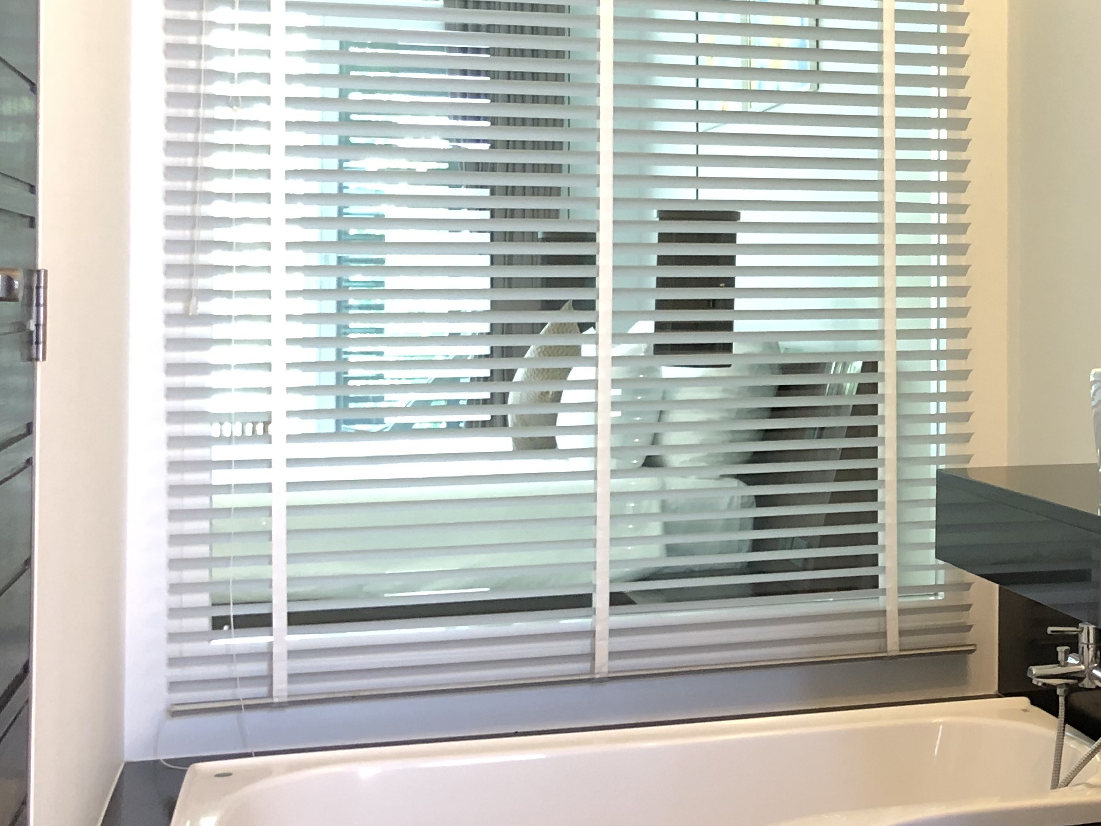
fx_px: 1908
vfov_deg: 24.3
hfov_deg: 30.3
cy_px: 265
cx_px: 1053
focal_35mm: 60
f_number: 1.8
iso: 100
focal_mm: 4
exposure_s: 1/17
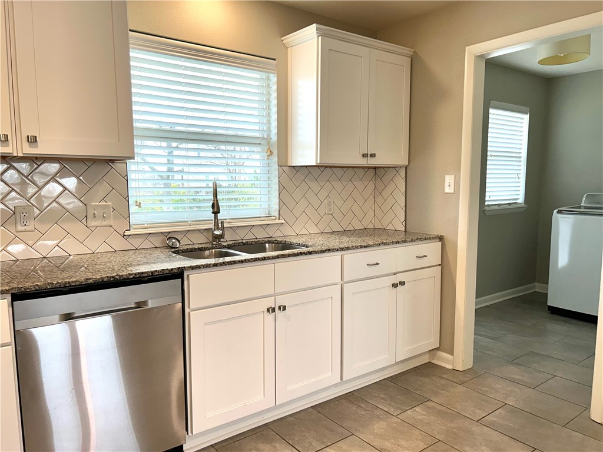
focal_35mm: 26
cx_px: 302
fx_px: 453
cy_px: 226
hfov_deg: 67.3
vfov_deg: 53.1
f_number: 1.5
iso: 80
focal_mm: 5.7
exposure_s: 1/120
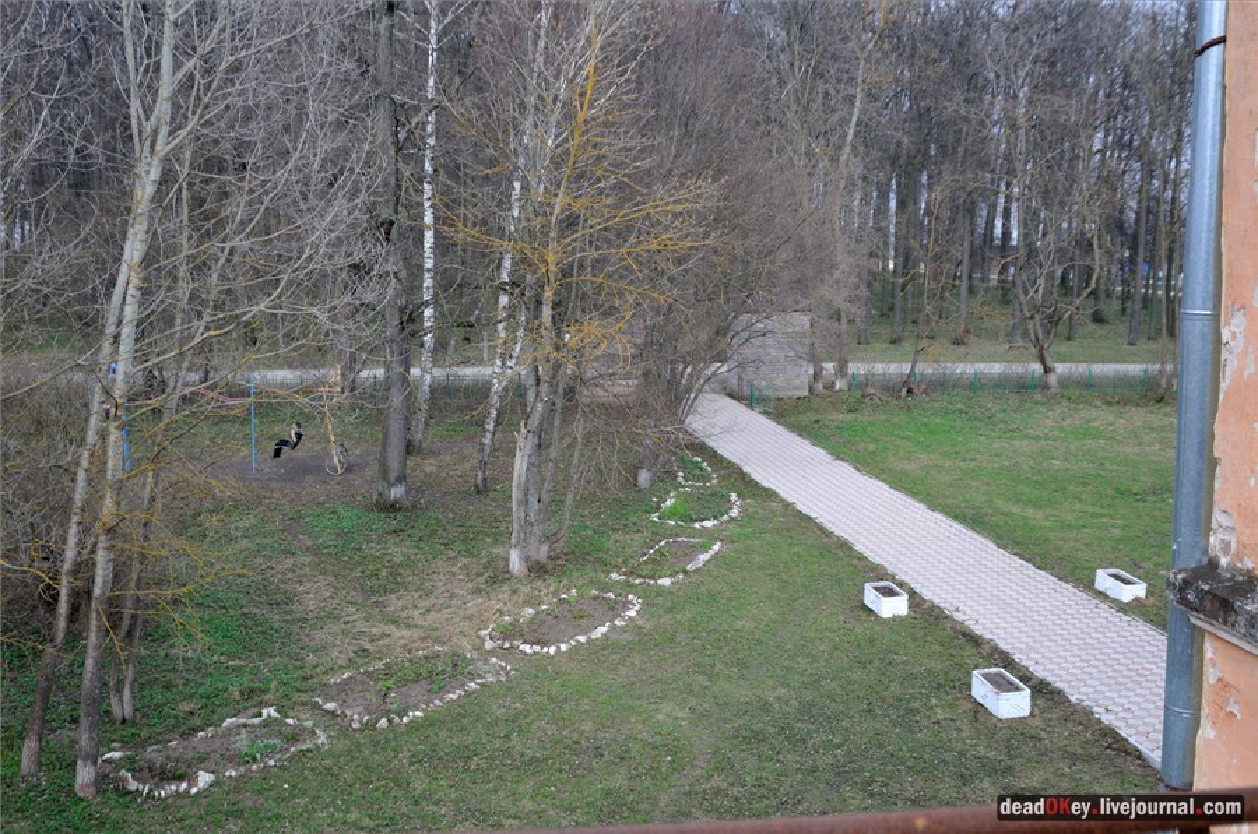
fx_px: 1256
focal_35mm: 36
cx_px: 629
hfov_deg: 53.2
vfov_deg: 36.8
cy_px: 417
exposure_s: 1/160
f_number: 6.3
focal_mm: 24
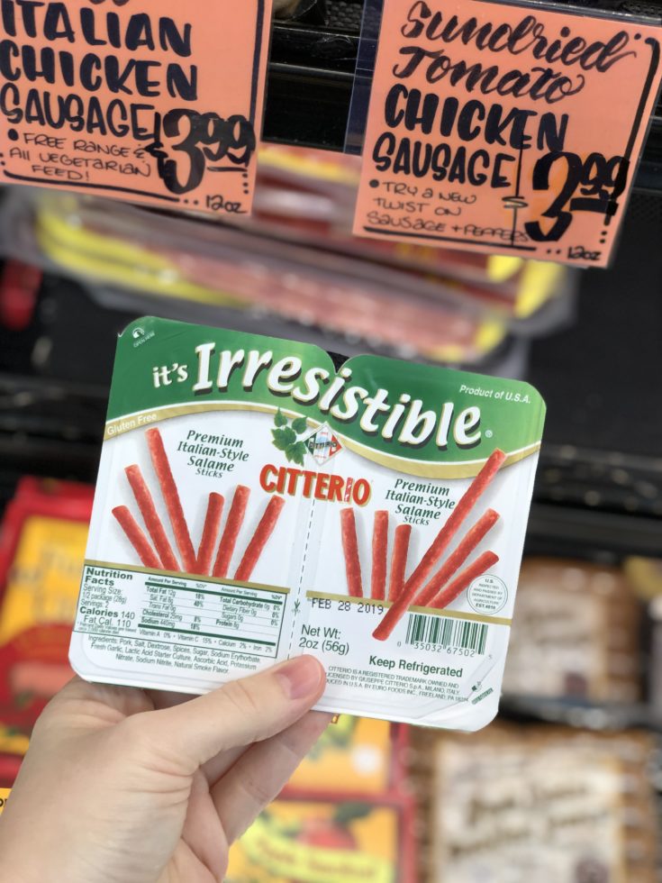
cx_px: 331
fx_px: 1326
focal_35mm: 52
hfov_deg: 28.0
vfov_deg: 36.8
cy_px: 442
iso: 40
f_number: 2.4
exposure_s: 1/50
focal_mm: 6
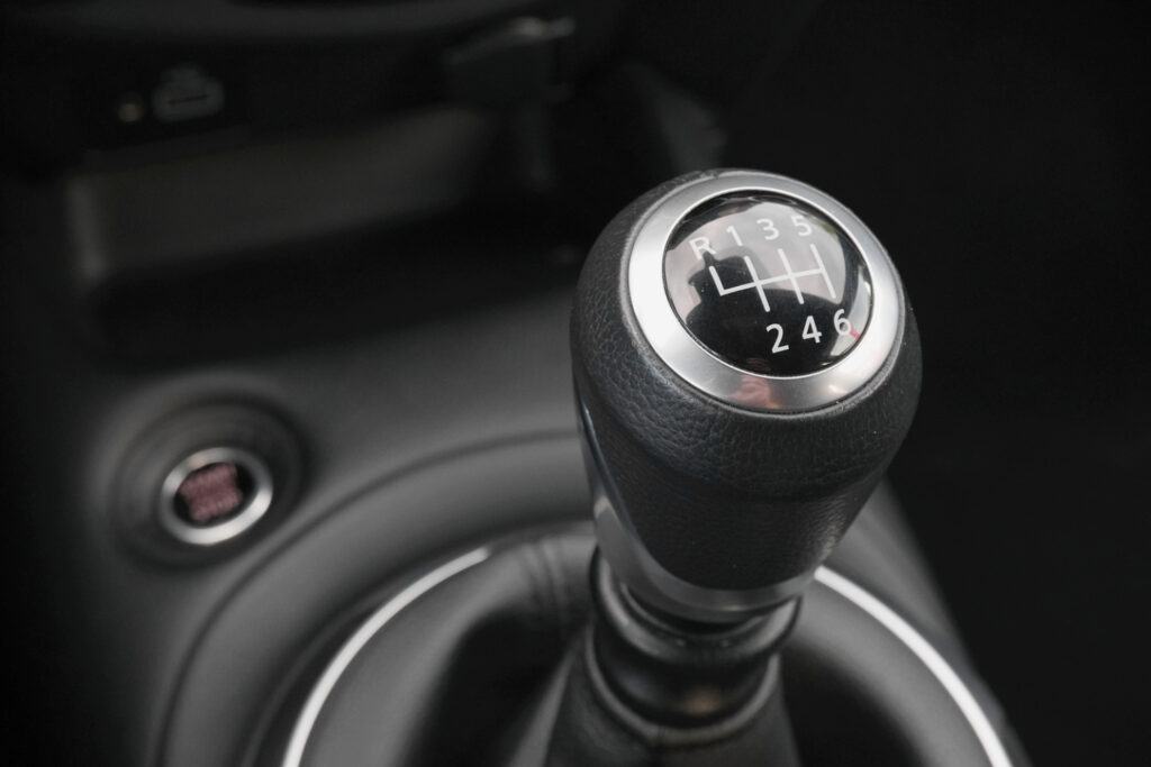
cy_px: 384
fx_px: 1695
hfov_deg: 37.5
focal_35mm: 53
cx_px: 576
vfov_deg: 25.5
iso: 2000
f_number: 7.1
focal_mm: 35.3
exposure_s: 1/40
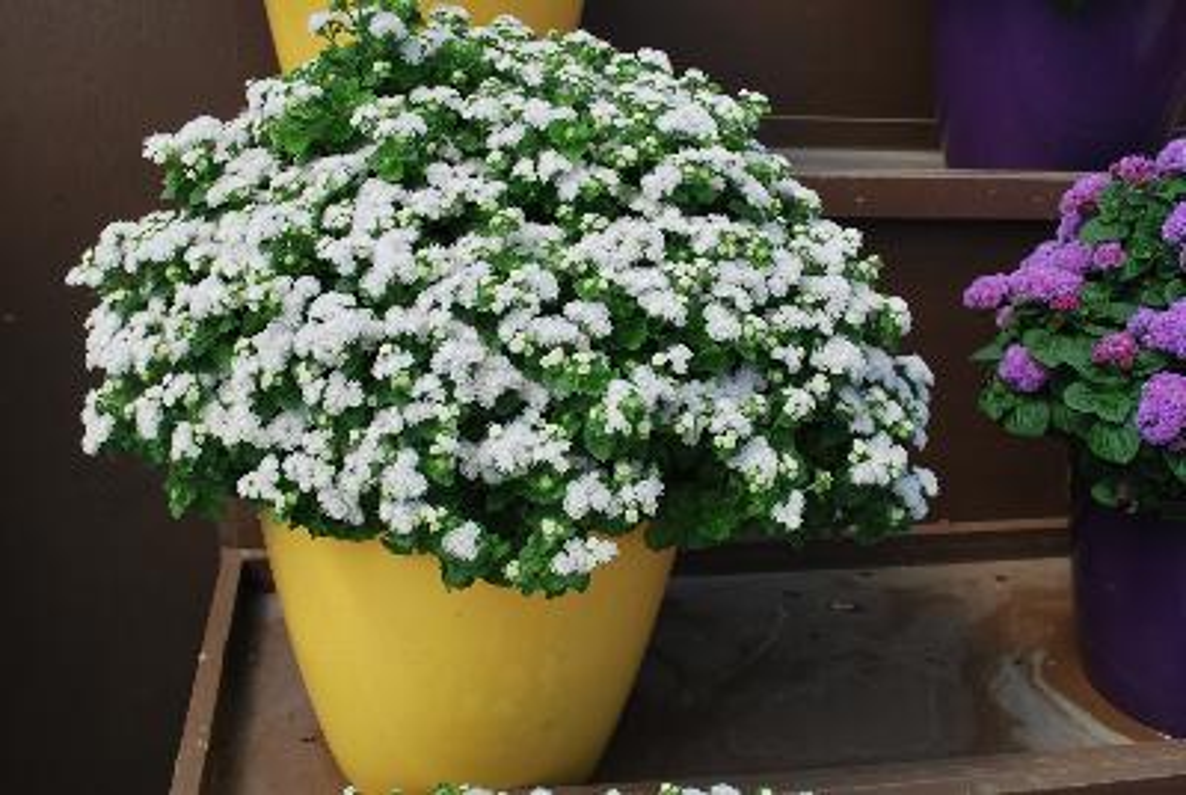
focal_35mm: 36
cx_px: 593
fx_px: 1188
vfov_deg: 37.0
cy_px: 398
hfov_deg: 53.1
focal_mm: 24
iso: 100
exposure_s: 1/100
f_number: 8
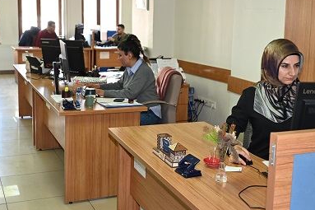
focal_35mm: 50
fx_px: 436
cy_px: 93
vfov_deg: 27.0
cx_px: 167
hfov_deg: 39.7
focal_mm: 30.5
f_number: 4
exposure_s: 1/60
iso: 640
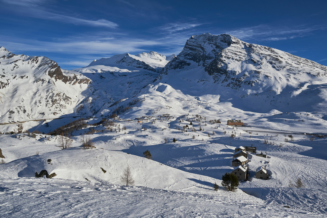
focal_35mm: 23
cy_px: 109
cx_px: 164
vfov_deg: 55.1
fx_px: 209
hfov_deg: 76.1
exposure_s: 1/420
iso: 200
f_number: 13
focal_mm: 15
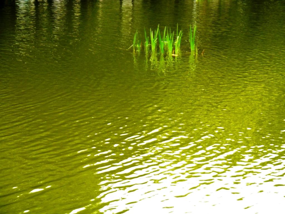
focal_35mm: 84
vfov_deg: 17.6
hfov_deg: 23.3
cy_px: 107
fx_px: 692
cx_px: 142
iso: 320
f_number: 5.6
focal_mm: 42
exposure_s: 1/80
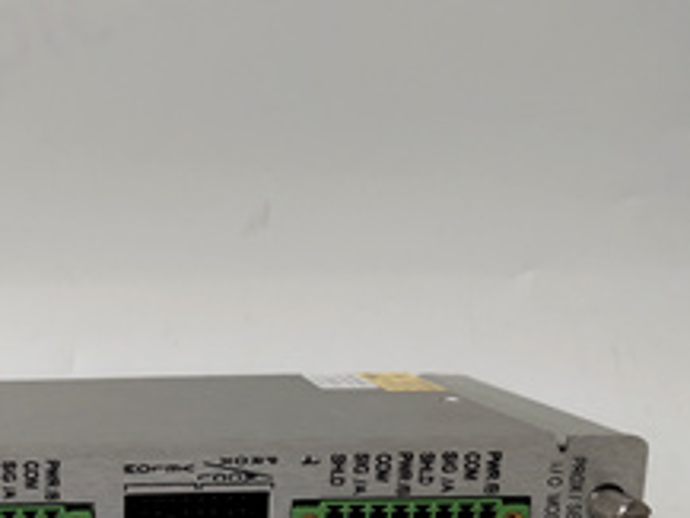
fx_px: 1197
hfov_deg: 29.7
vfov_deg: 23.3
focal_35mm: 60
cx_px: -19
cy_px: 535
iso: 389
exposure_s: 1/50
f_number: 2
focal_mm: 3.87
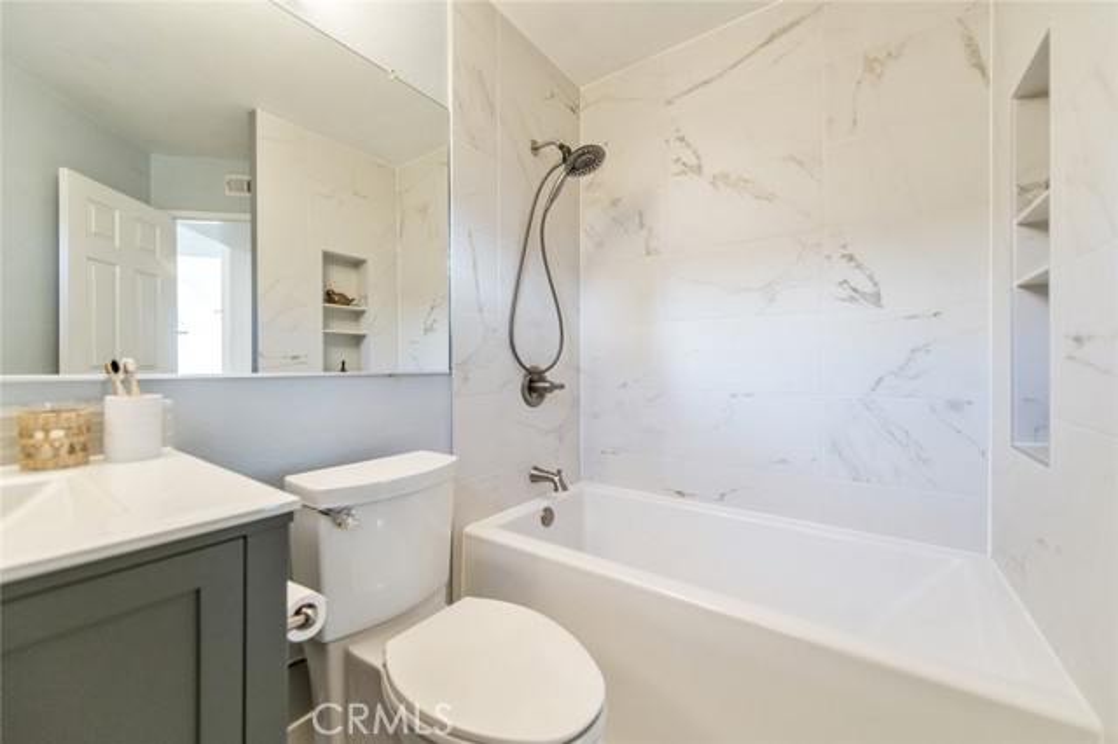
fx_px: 435
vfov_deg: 81.1
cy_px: 372
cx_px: 559
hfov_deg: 104.3
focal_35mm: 14
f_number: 2.8
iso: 400
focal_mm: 14
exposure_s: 1/160
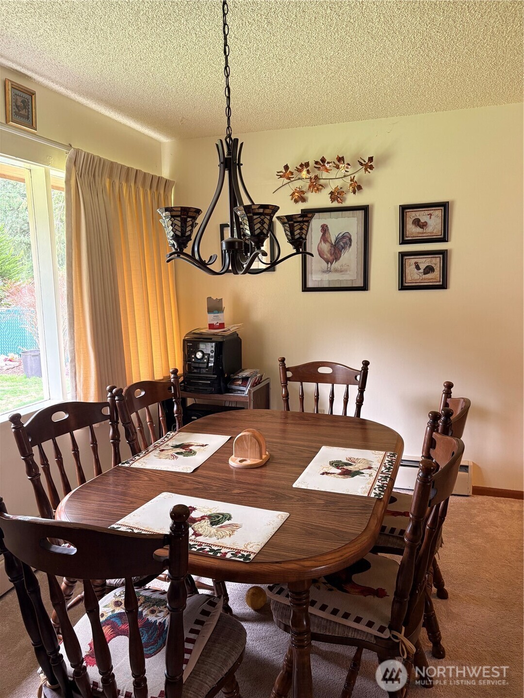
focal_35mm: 26
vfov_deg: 67.3
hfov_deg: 53.1
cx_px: 262
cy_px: 349
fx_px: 525
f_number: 1.6
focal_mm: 5.96
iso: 160
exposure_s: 1/60
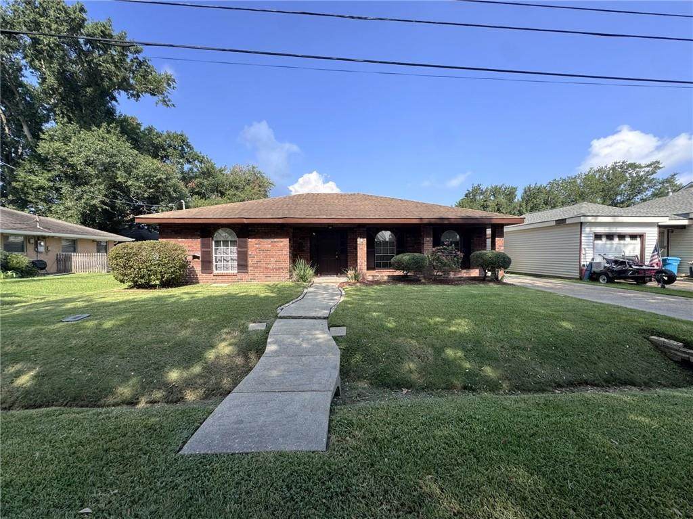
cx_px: 346
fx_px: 280
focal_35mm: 14
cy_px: 260
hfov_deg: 102.1
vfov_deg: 85.6
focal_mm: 2.22
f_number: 2.2
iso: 40
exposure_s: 1/921
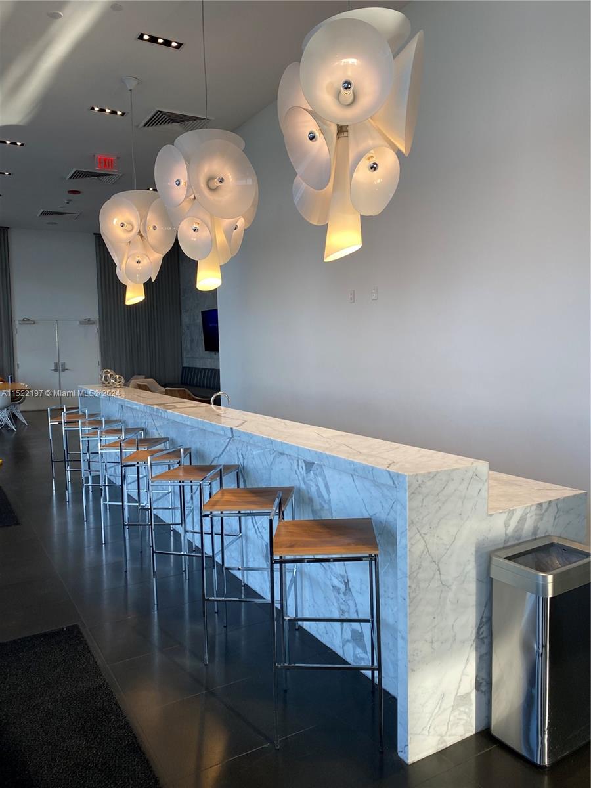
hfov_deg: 53.1
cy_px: 394
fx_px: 592
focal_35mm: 26
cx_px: 296
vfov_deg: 67.3
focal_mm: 4.25
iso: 100
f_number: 1.8
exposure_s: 1/120
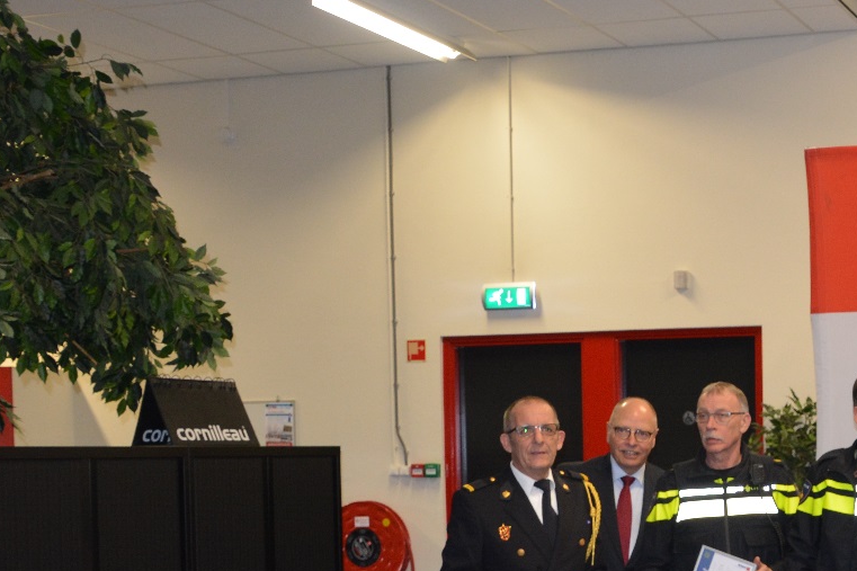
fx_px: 1690
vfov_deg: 18.9
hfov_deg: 26.7
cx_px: 881
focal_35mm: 71
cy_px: 489
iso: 720
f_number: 3.5
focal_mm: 18
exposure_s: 1/60
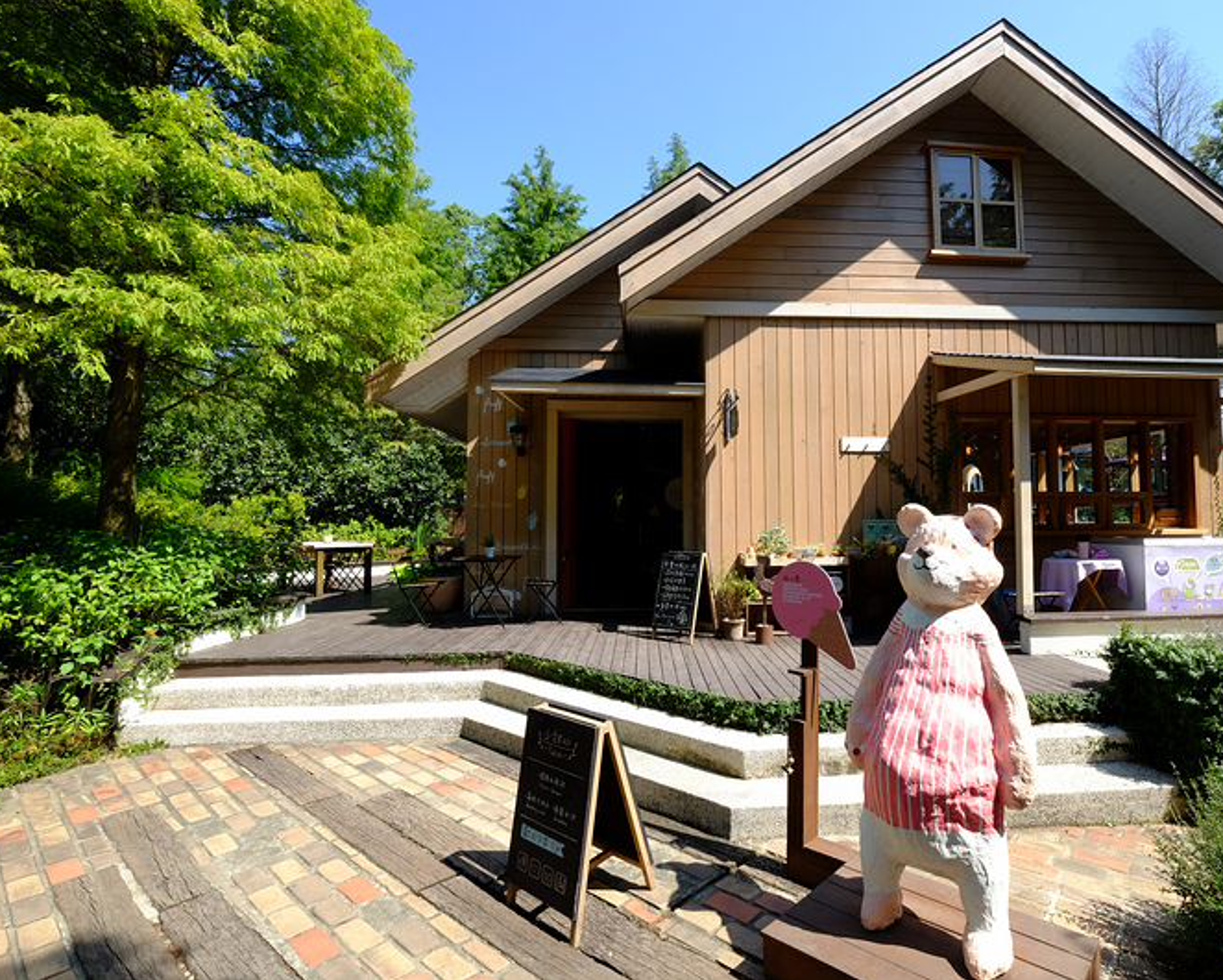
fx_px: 616
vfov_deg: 77.0
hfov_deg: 88.8
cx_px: 713
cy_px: 491
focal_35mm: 17
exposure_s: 1/125
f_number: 9
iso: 200
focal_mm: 10
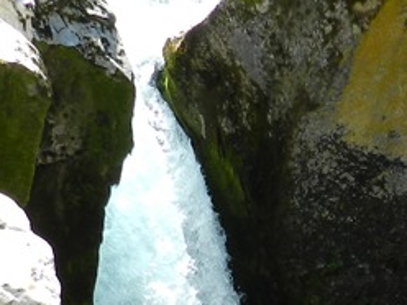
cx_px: 530
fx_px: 1117
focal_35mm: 95
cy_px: 426
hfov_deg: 19.1
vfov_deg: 14.7
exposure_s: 1/400
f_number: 3.4
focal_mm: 4
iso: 160
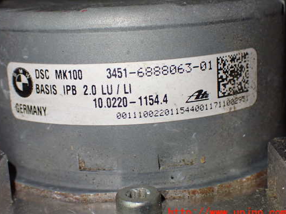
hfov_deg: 31.7
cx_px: 128
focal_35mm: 61
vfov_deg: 24.0
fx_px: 504
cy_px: 99
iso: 800
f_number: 3.3
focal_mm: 9.65
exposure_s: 1/200
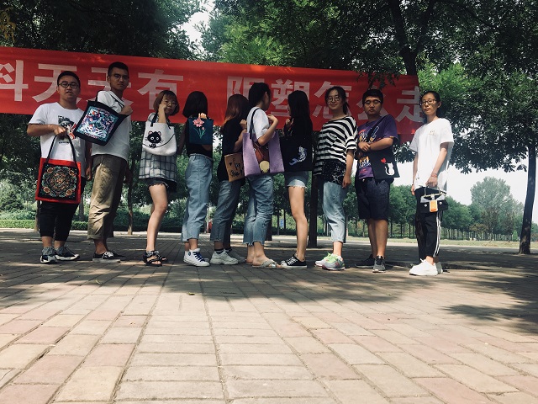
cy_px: 202
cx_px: 269
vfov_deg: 48.2
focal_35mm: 29
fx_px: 451
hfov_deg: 61.7
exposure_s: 1/680
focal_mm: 4.15
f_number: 2.2
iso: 25
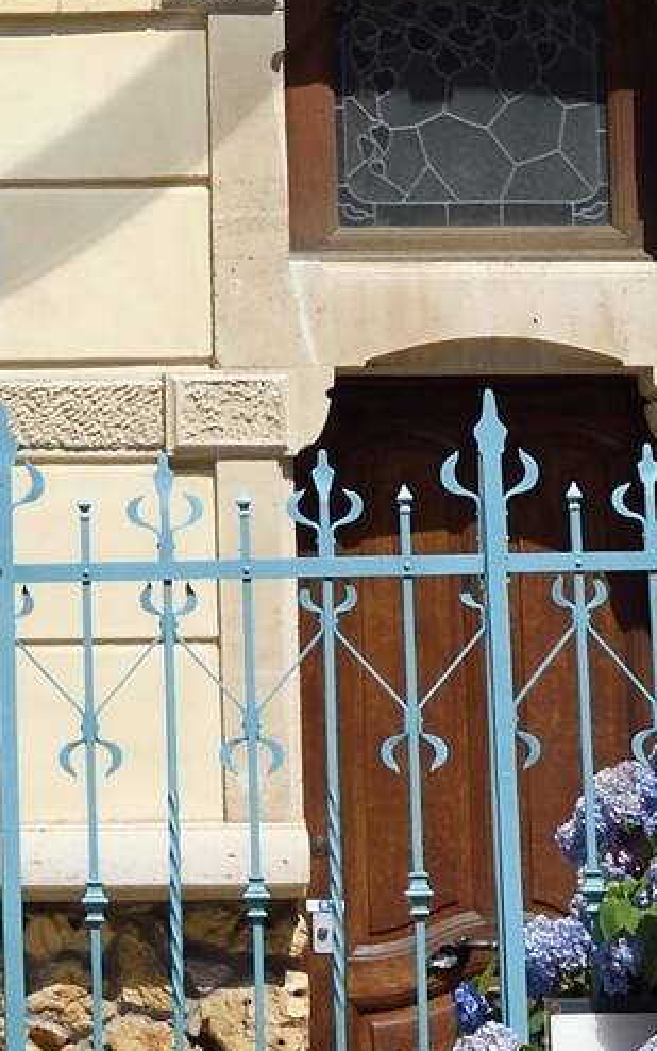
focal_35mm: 208
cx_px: -459
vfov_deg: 9.7
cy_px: -591
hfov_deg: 6.2
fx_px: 5955
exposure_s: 1/250
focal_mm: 42
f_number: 14
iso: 200
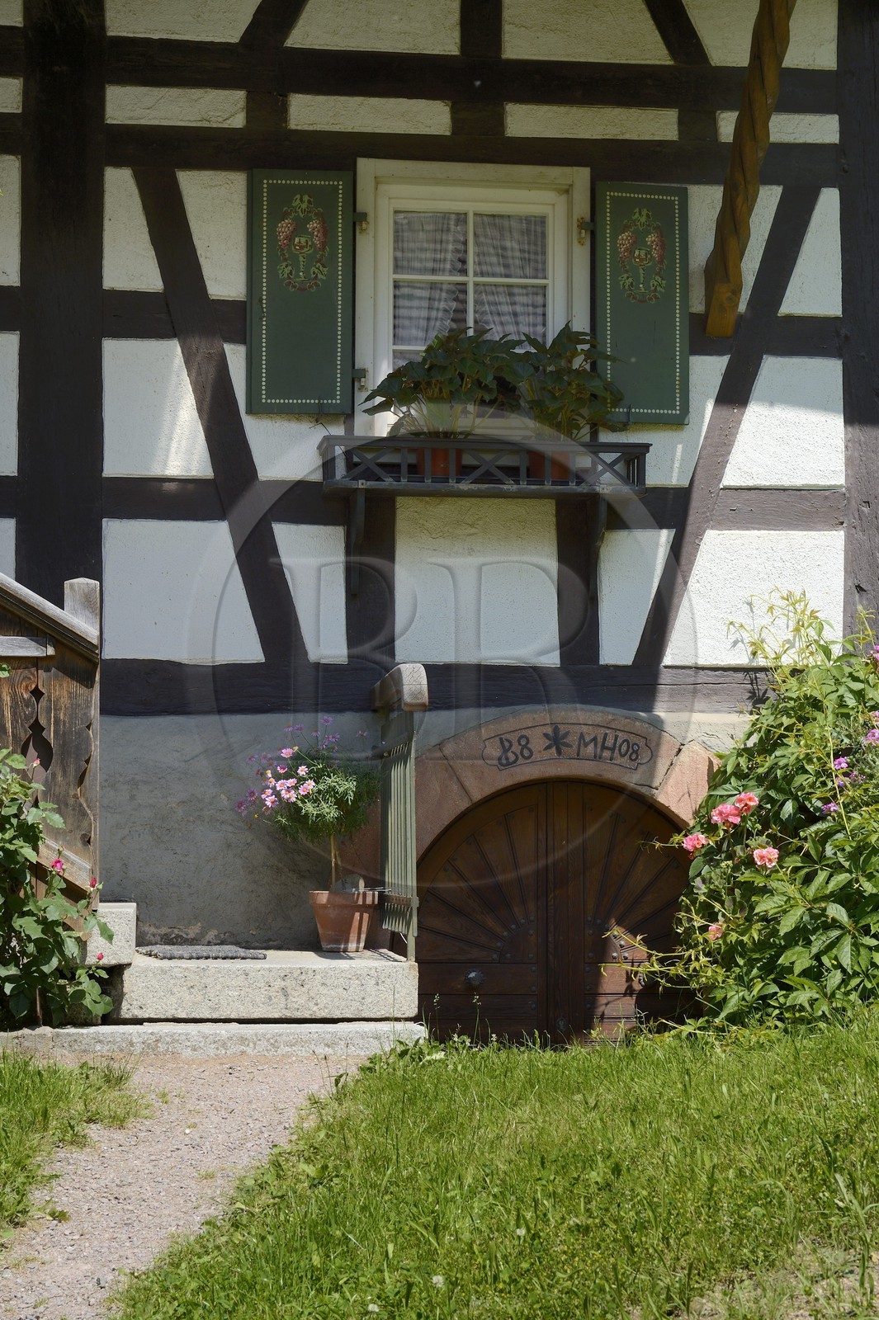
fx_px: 2273
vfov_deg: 32.4
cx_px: 440
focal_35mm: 62
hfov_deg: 21.9
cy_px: 660
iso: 200
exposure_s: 1/250
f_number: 10
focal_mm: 62
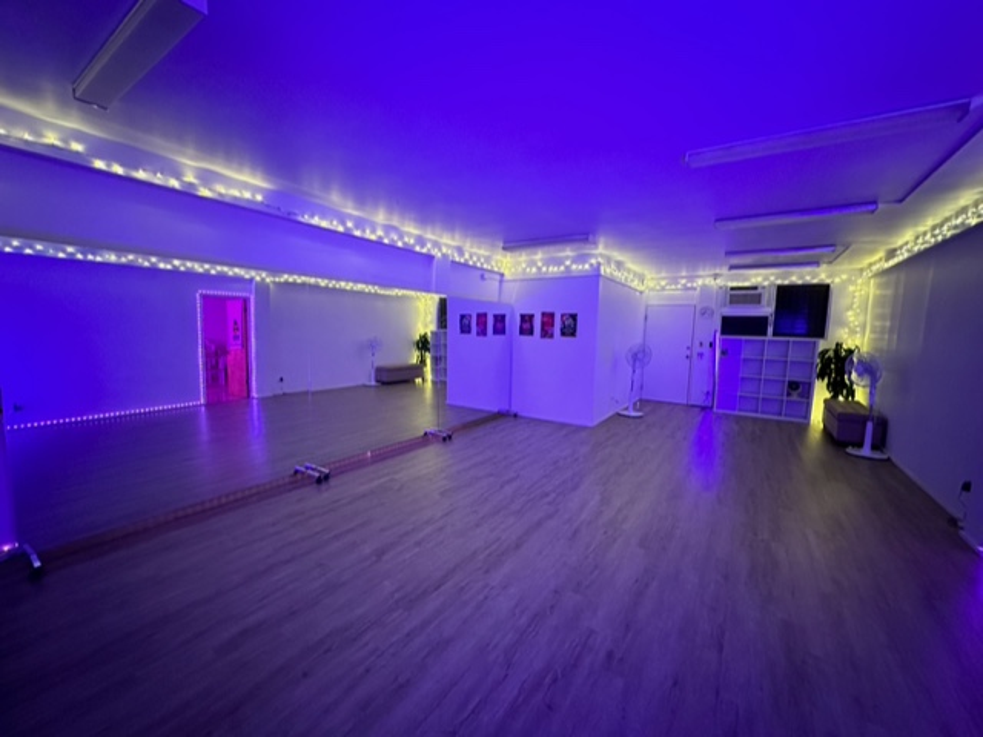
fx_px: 398
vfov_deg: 85.7
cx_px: 492
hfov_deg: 102.1
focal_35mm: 14
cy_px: 368
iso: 800
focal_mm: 2.22
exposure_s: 1/40
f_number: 2.2
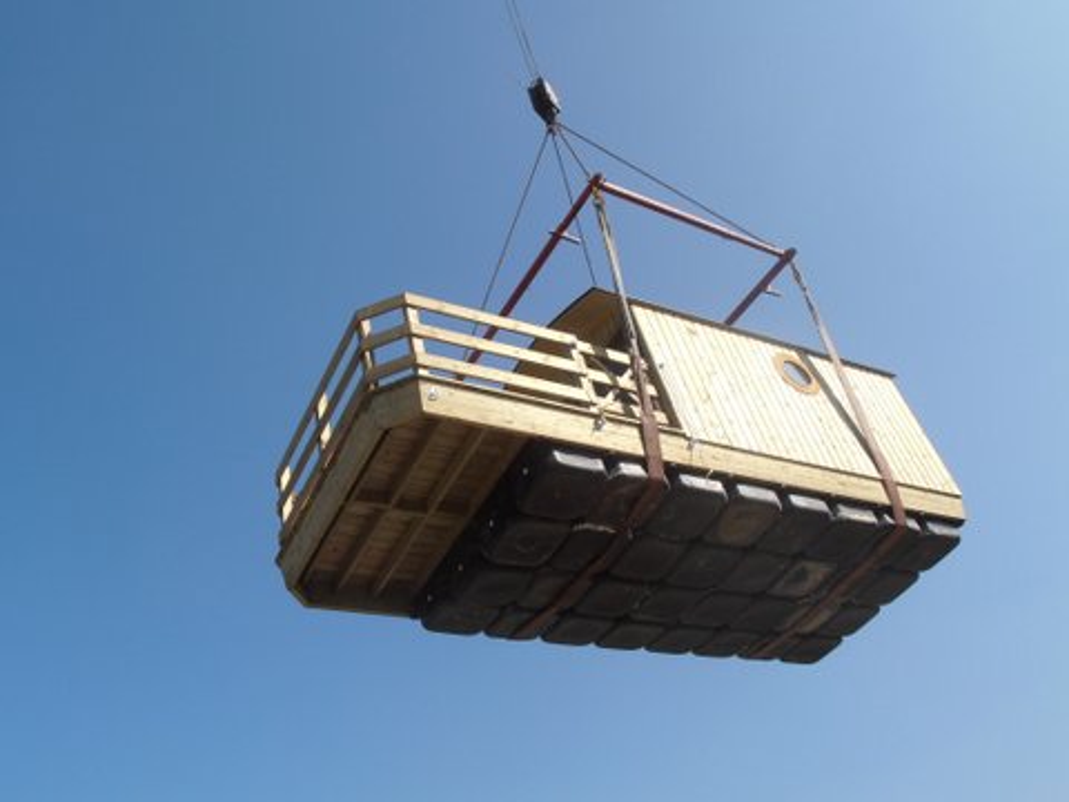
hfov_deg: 50.1
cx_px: 534
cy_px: 401
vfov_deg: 38.7
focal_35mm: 37
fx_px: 1143
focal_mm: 6.61
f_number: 3.9
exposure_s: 1/1600
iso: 80
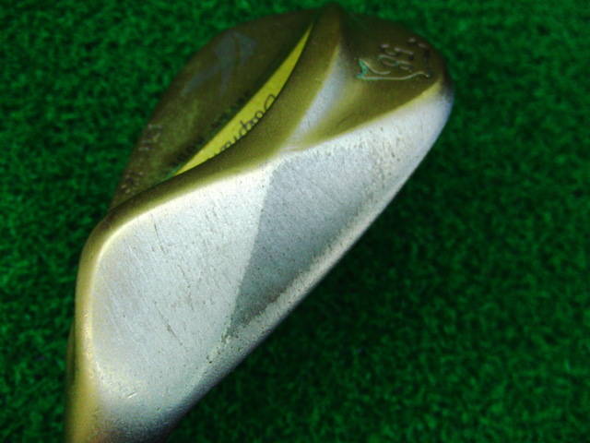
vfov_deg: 38.7
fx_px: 631
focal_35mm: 37
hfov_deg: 50.1
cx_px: 295
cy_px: 222
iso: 400
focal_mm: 6.42
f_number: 3.6
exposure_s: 1/80
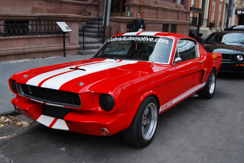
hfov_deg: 49.5
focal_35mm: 39
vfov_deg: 34.3
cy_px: 82
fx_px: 265
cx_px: 122
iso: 200
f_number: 8
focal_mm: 26
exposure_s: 1/250
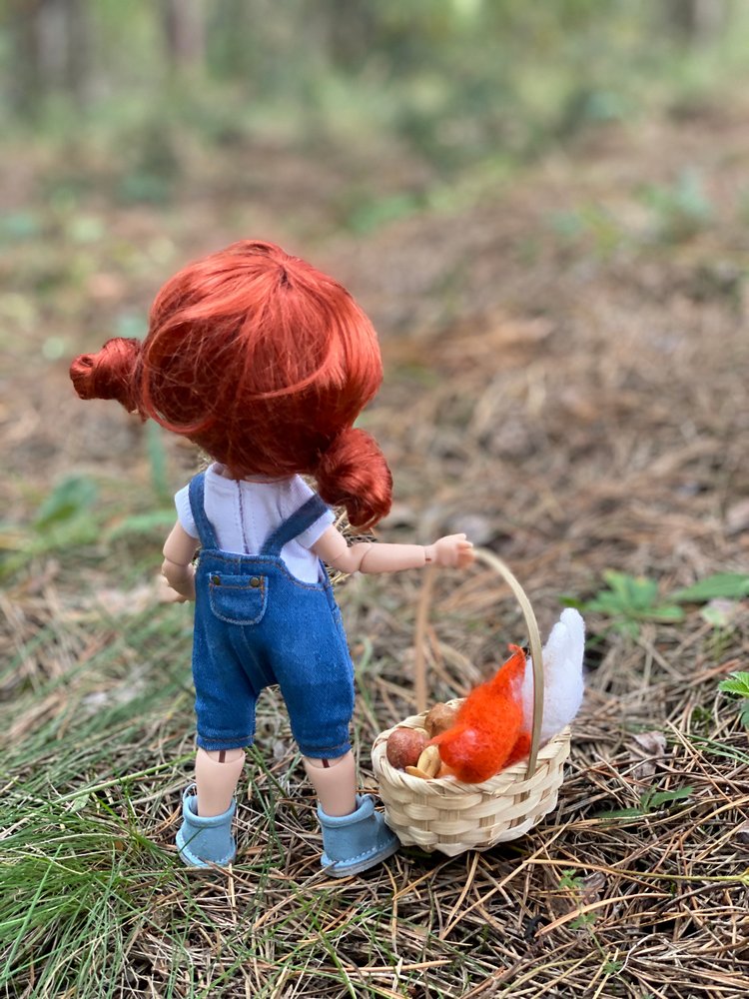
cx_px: 374
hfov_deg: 28.0
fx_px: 1500
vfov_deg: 36.8
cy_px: 500
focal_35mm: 52
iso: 250
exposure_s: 1/122
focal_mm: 6
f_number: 2
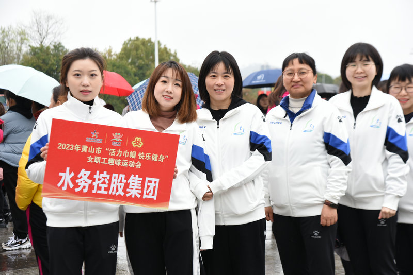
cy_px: 138
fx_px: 757
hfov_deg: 30.5
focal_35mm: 66
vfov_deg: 20.6
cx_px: 206
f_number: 6.3
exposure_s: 1/100
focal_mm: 66
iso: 1000
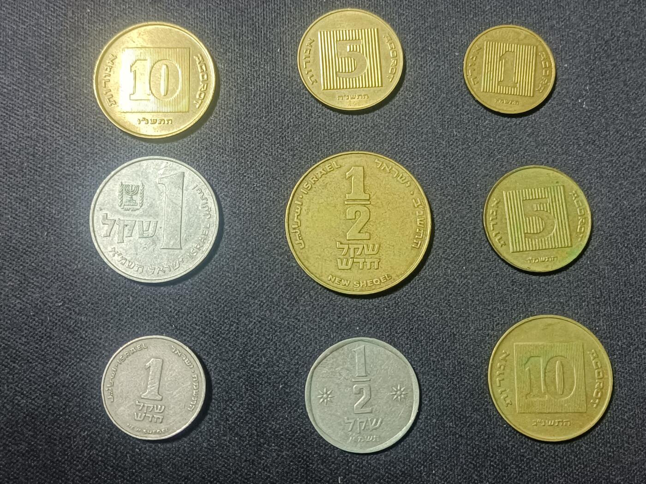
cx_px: 323
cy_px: 242
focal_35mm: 43
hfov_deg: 43.9
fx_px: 802
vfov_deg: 33.6
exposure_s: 1/33.3
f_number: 1.8
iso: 1430
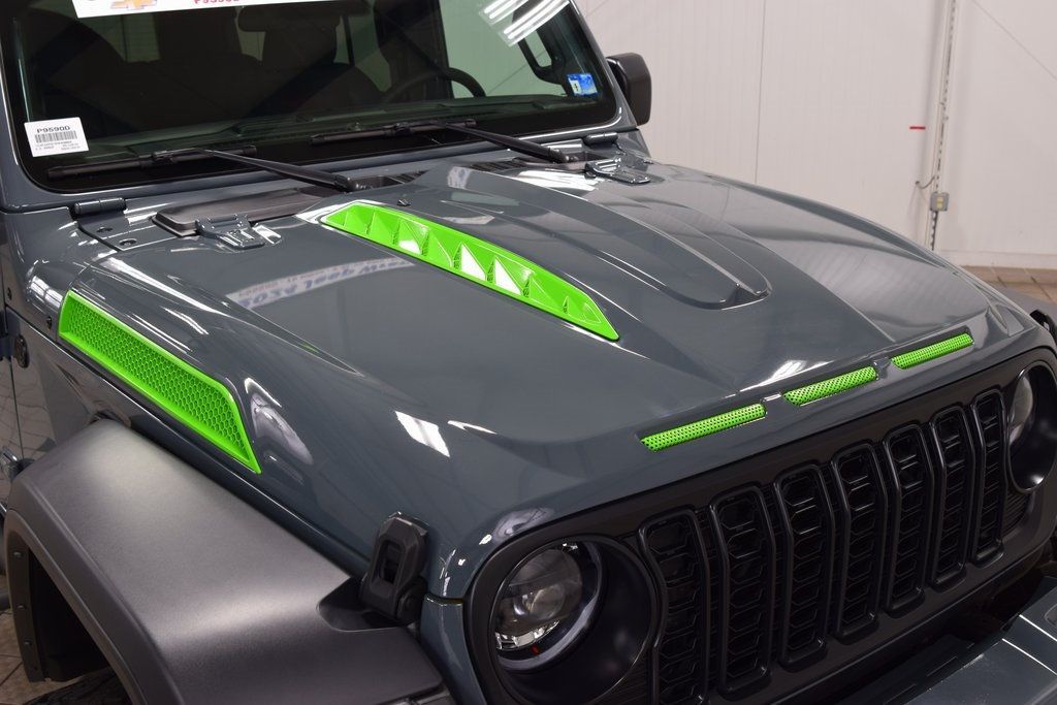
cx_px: 528
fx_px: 1189
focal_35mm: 40
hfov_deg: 47.9
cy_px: 352
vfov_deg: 33.0
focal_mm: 27
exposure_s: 1/20
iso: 400
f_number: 6.3
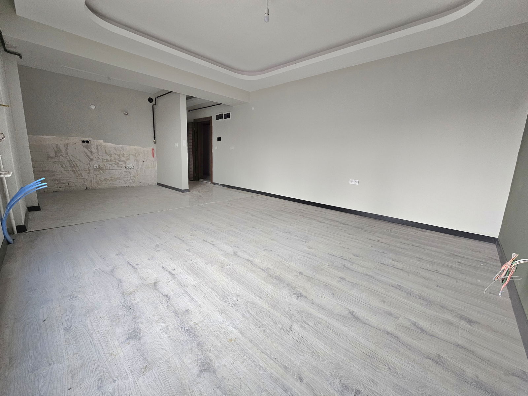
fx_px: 198
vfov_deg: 89.9
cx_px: 264
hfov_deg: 106.2
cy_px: 198
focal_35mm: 13
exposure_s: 1/70.9
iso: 100
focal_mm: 2.2
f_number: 2.2
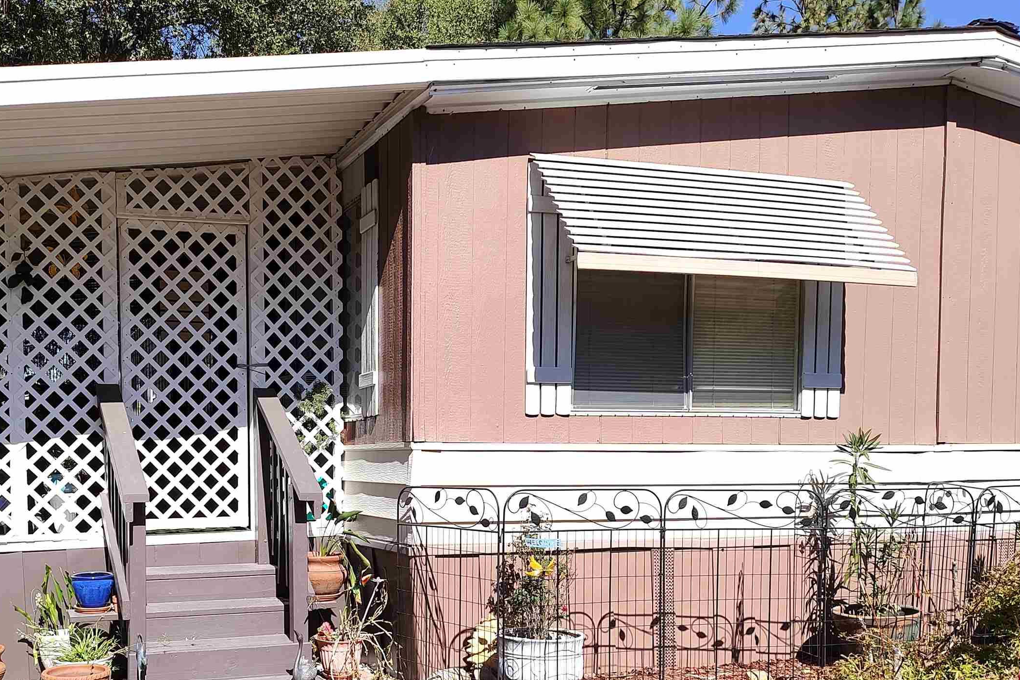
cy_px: 519
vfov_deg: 34.2
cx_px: 359
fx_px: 1077
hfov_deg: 50.0
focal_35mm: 38
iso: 100
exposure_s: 1/736
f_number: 1.7
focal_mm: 4.71
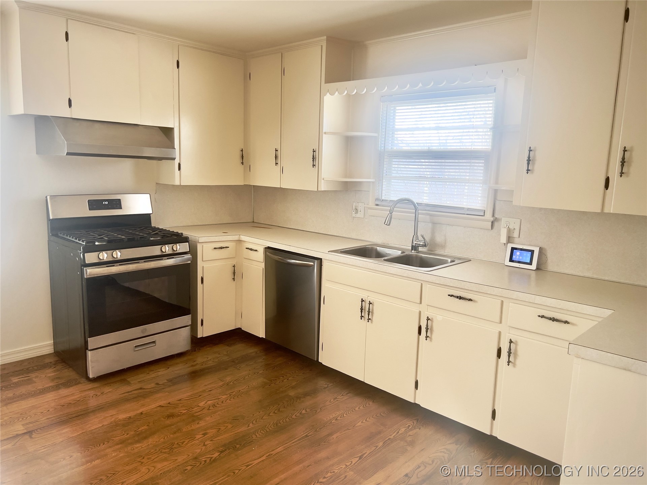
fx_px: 486
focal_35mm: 26
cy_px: 242
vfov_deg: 53.1
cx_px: 324
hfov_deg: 67.3
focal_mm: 5.7
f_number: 1.5
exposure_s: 1/121
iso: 100
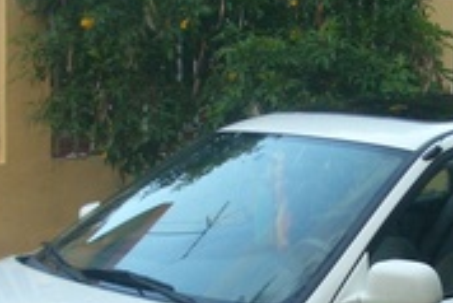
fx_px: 1285
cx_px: 313
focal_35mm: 102
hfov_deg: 19.9
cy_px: 314
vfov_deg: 13.2
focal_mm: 5.8
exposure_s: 1/80
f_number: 2.6
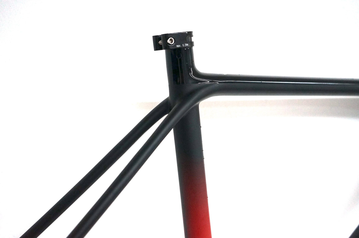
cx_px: 180
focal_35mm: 37
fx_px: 369
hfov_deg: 51.9
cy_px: 119
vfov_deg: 35.9
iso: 2500
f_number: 4
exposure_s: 1/160
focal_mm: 37
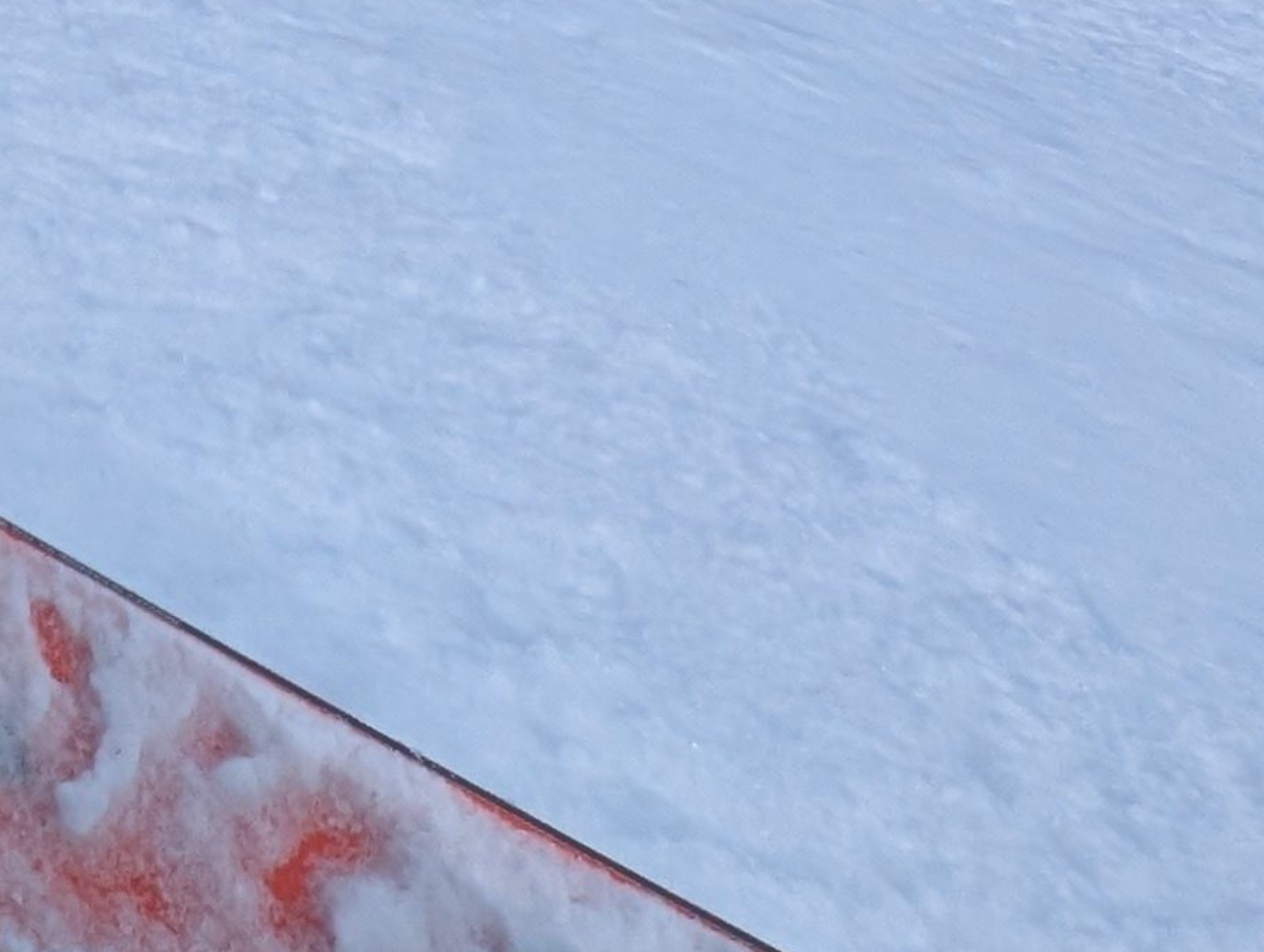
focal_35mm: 59
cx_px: -1230
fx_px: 2158
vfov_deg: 16.4
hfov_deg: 19.4
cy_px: -1117
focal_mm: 1.95
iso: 53
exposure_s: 1/2024
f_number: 2.2
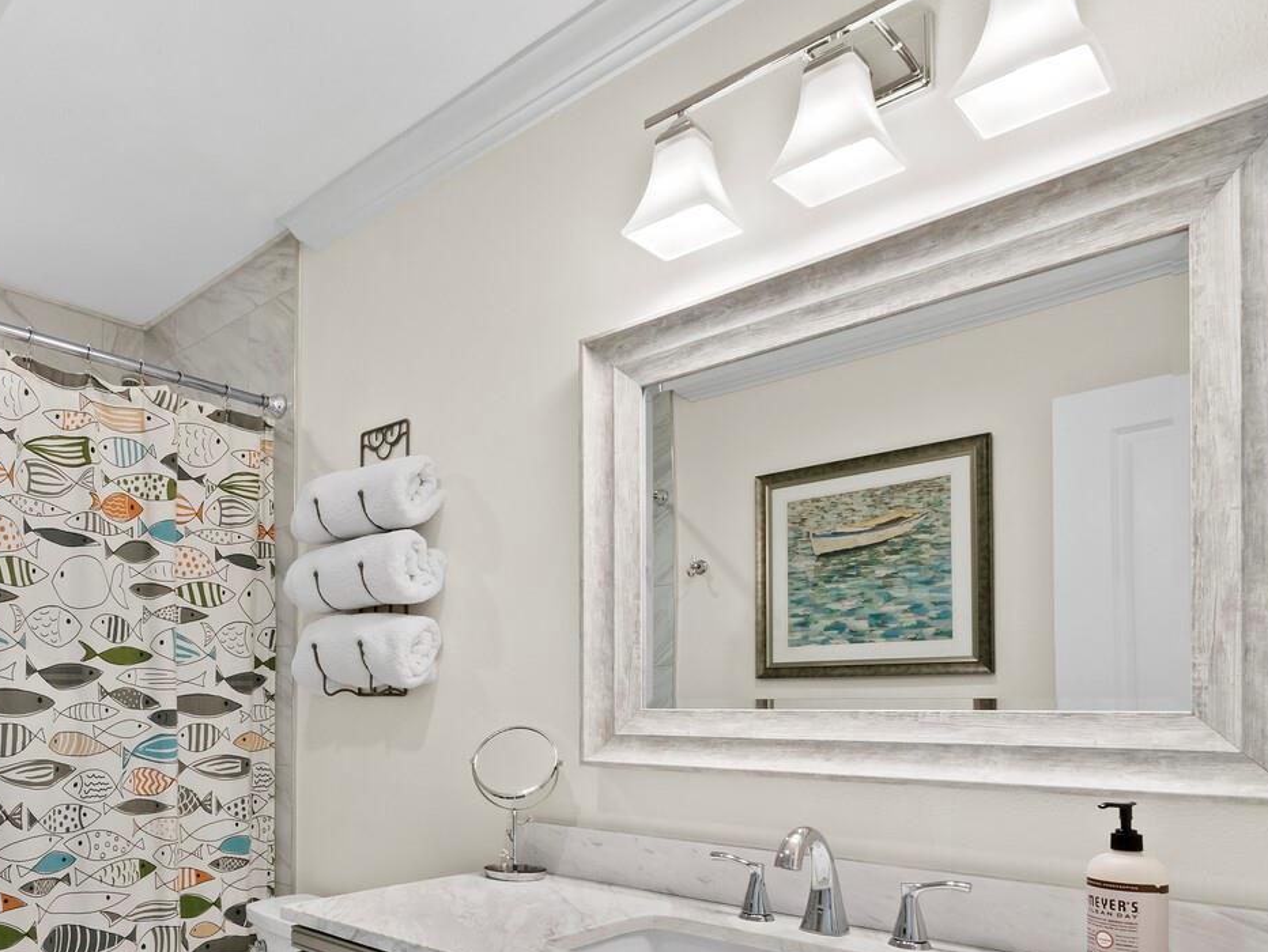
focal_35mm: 24
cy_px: 707
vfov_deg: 54.4
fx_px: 880
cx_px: 373
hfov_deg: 68.5
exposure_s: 1/2
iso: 320
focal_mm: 7
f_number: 13
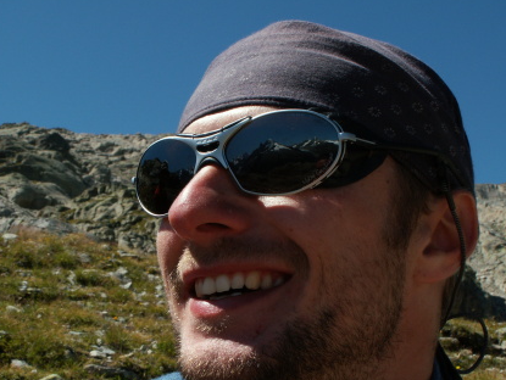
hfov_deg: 31.2
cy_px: 197
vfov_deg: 23.7
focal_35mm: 62
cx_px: 254
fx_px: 907
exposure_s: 1/160
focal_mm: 9.65
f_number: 8
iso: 50
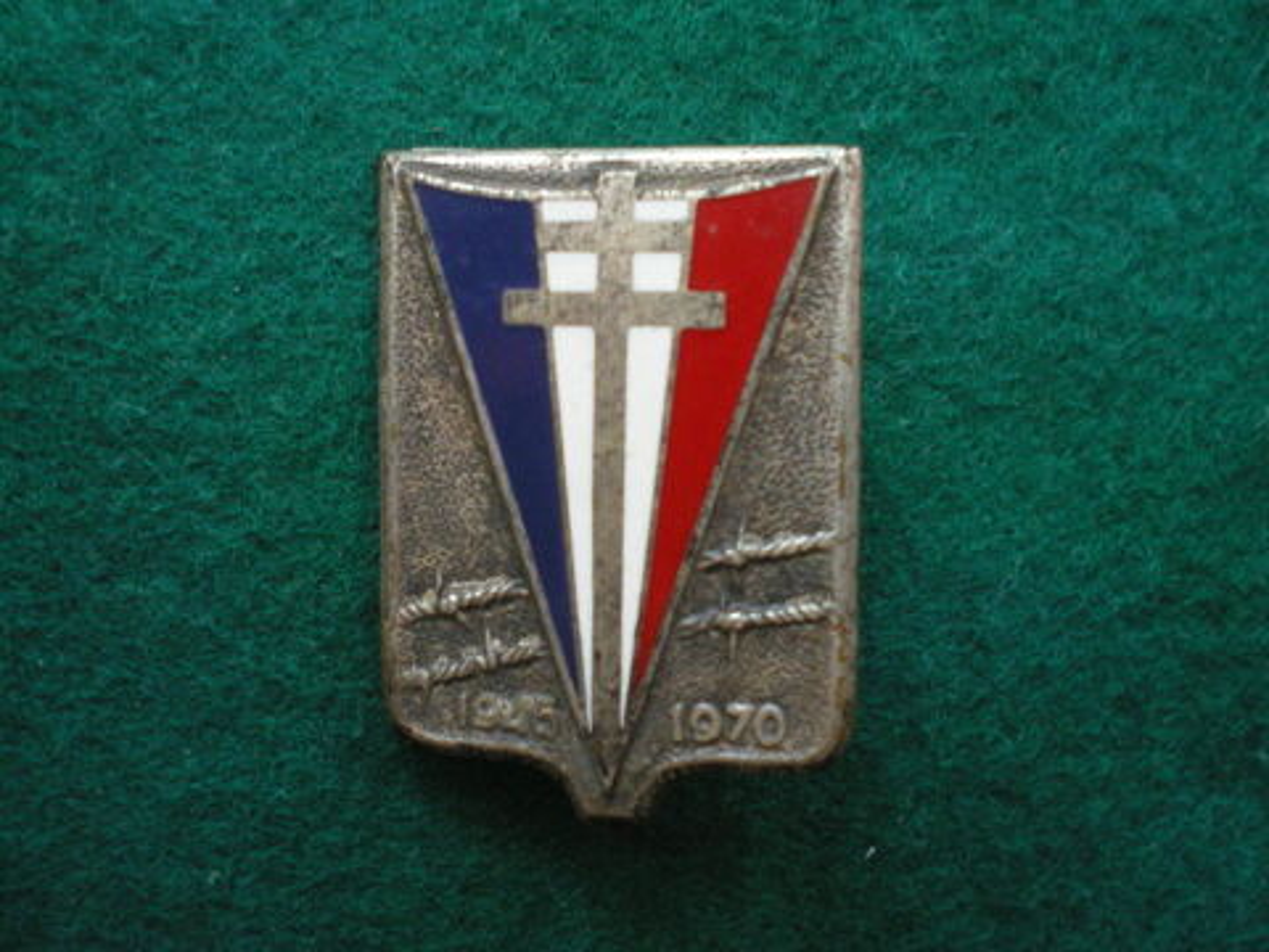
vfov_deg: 37.7
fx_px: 1393
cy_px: 476
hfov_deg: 49.0
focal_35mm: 38
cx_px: 634
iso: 400
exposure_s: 1/25
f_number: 3.1
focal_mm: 6.3
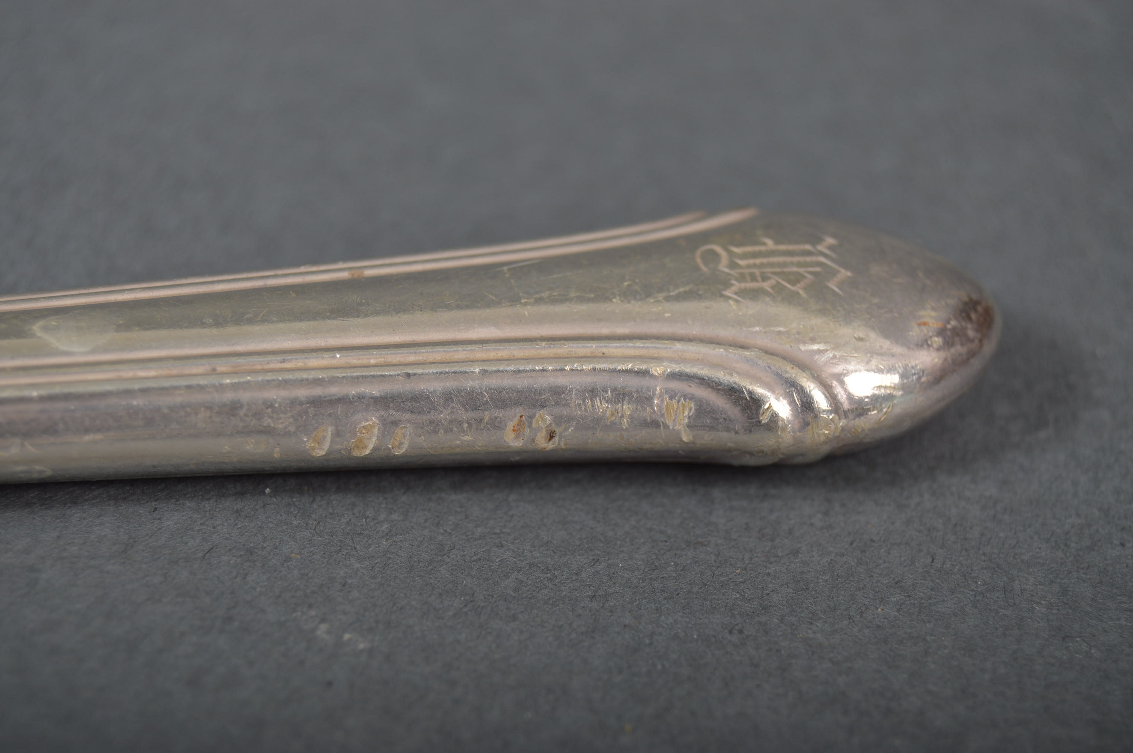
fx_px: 2594
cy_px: 376
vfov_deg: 16.5
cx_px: 566
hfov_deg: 24.6
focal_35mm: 82
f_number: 7.1
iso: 100
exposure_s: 1/160
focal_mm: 55
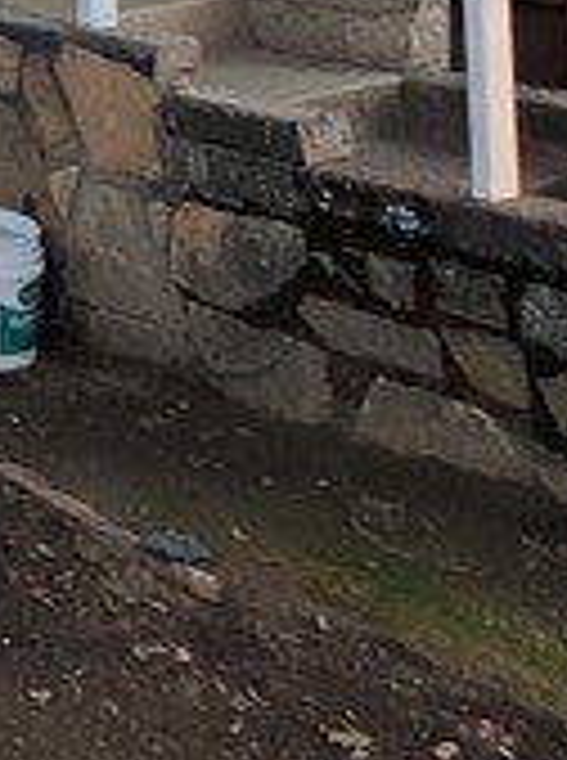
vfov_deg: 20.3
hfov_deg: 13.9
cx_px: -742
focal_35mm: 79
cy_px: -459
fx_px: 1732
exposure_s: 1/120
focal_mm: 2.2
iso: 50
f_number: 1.9
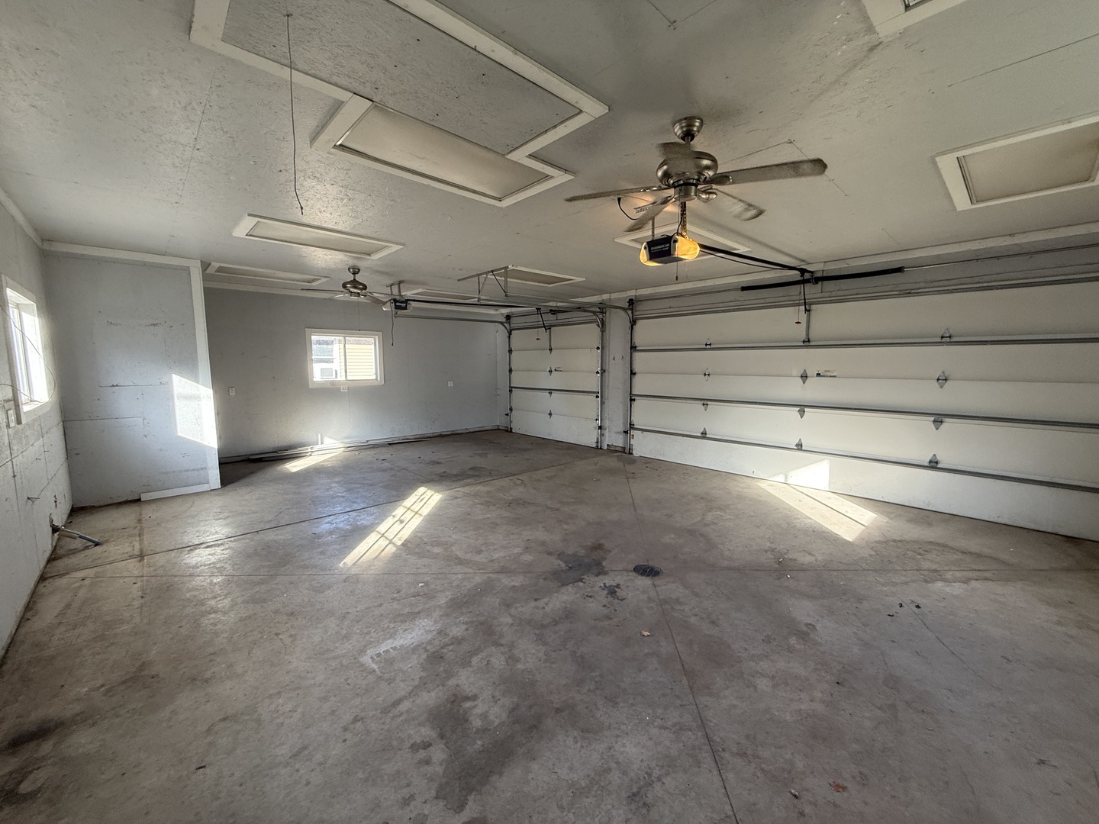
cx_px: 550
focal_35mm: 14
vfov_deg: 85.7
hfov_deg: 102.1
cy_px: 412
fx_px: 444
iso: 200
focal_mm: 2.22
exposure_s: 1/120
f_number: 2.2
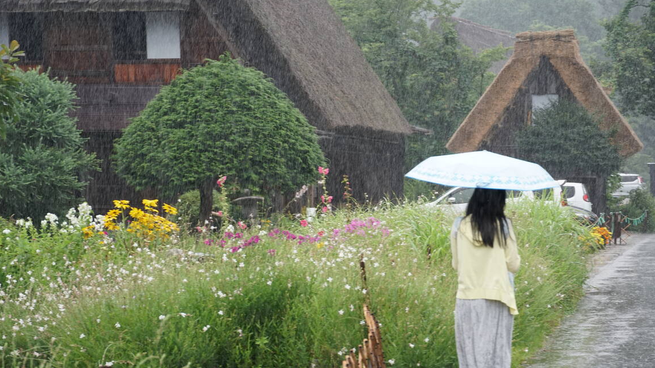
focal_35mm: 127
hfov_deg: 17.0
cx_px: 322
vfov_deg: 9.6
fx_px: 2198
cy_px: 190
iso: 800
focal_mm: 77
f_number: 5.6
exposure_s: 1/160
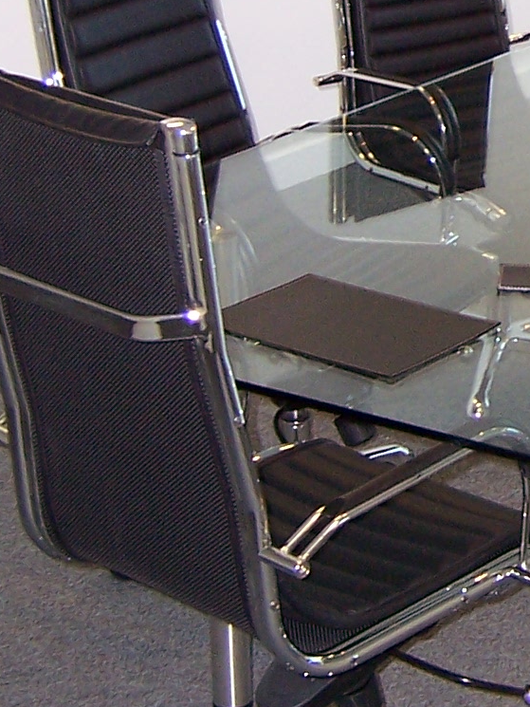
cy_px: 32
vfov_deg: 18.8
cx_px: 715
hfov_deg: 13.9
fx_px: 2082
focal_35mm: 102
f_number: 2.8
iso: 140
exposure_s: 1/60
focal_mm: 5.5
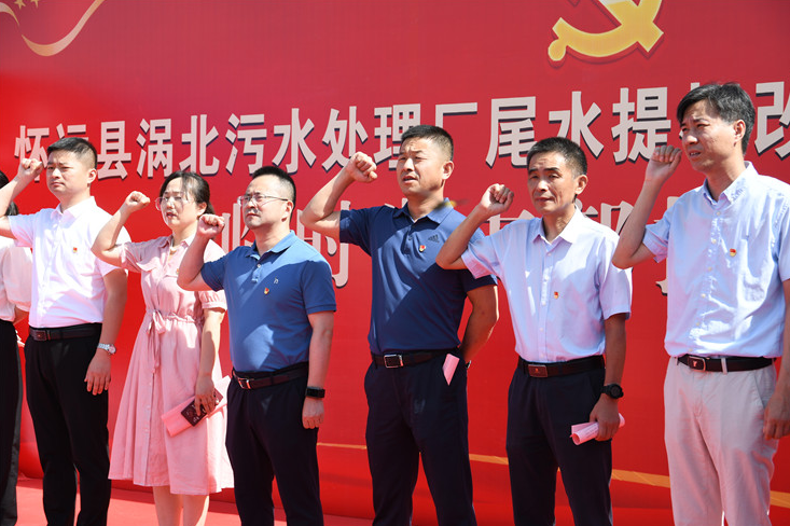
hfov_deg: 26.7
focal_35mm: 76
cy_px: 265
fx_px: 1667
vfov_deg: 17.9
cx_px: 396
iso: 100
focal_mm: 50
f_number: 4.5
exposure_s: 1/320
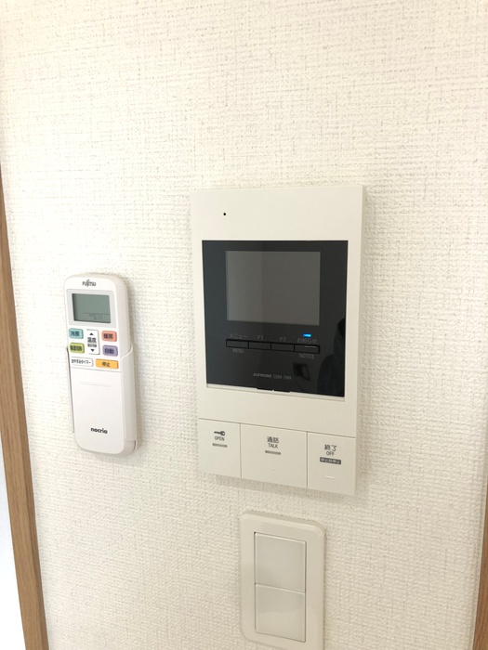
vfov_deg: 63.4
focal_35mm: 28
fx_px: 526
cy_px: 325
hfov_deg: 49.7
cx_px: 244
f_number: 1.8
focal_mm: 3.99
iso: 20
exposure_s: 1/50
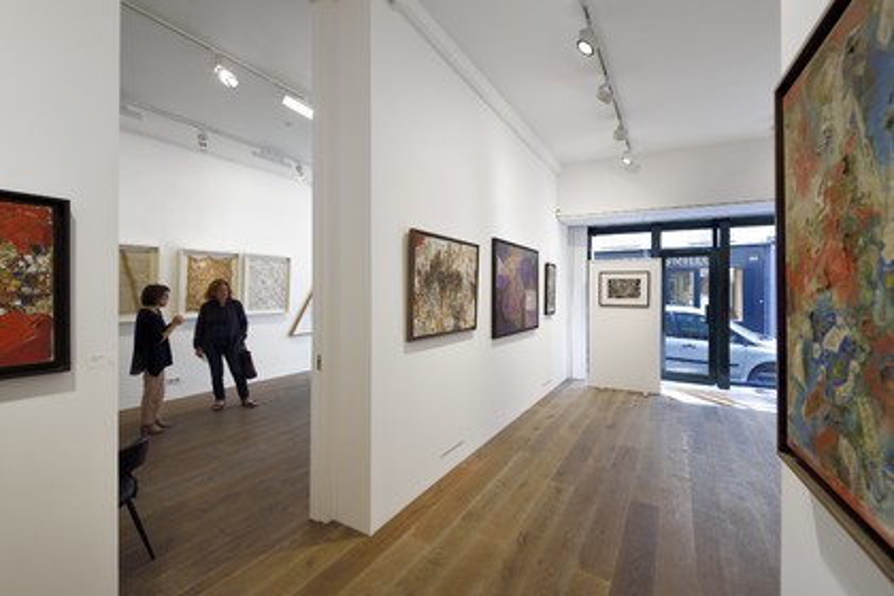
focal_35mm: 14
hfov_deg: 104.3
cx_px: 447
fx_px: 348
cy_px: 298
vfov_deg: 81.2
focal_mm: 14
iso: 800
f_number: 8
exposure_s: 1/100
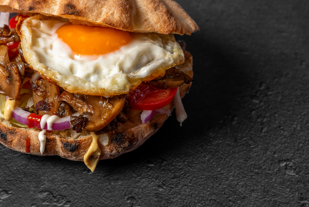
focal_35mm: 78
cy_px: 71
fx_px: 670
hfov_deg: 25.7
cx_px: 79
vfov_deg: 17.5
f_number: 10
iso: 100
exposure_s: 1/125
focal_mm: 50
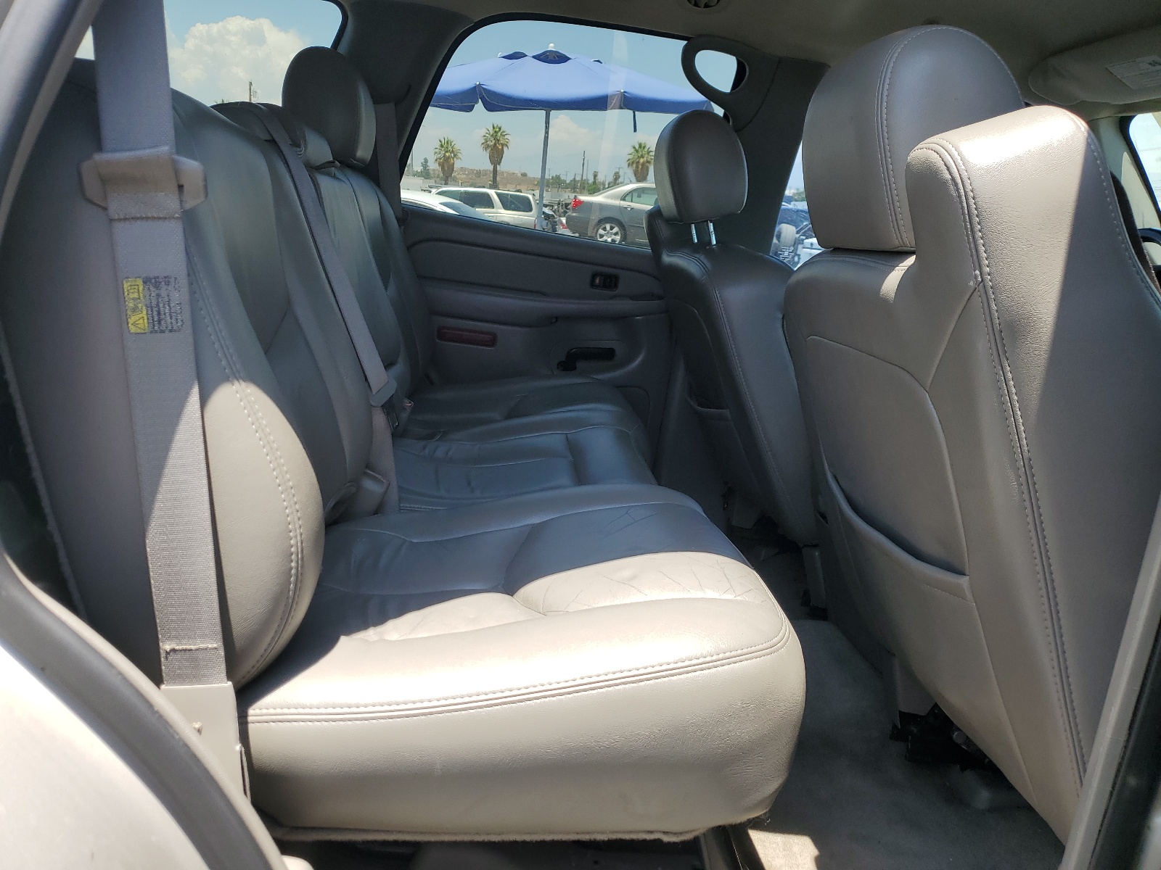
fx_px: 872
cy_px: 435
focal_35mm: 26
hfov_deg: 67.3
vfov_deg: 53.1
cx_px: 580
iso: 50
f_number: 1.5
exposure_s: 1/833
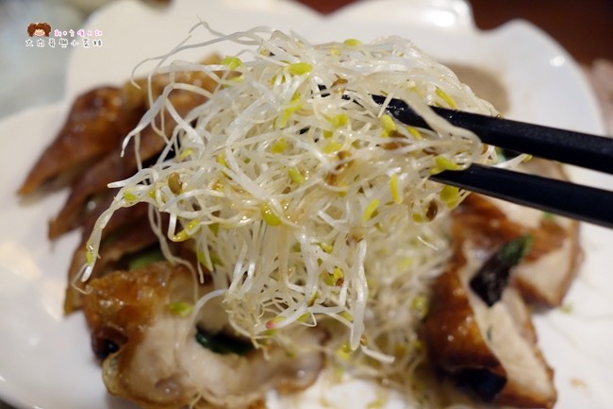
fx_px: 477
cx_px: 306
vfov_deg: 46.4
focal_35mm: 28
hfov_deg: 65.5
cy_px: 204
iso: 800
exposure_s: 1/30
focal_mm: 10.4
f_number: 4
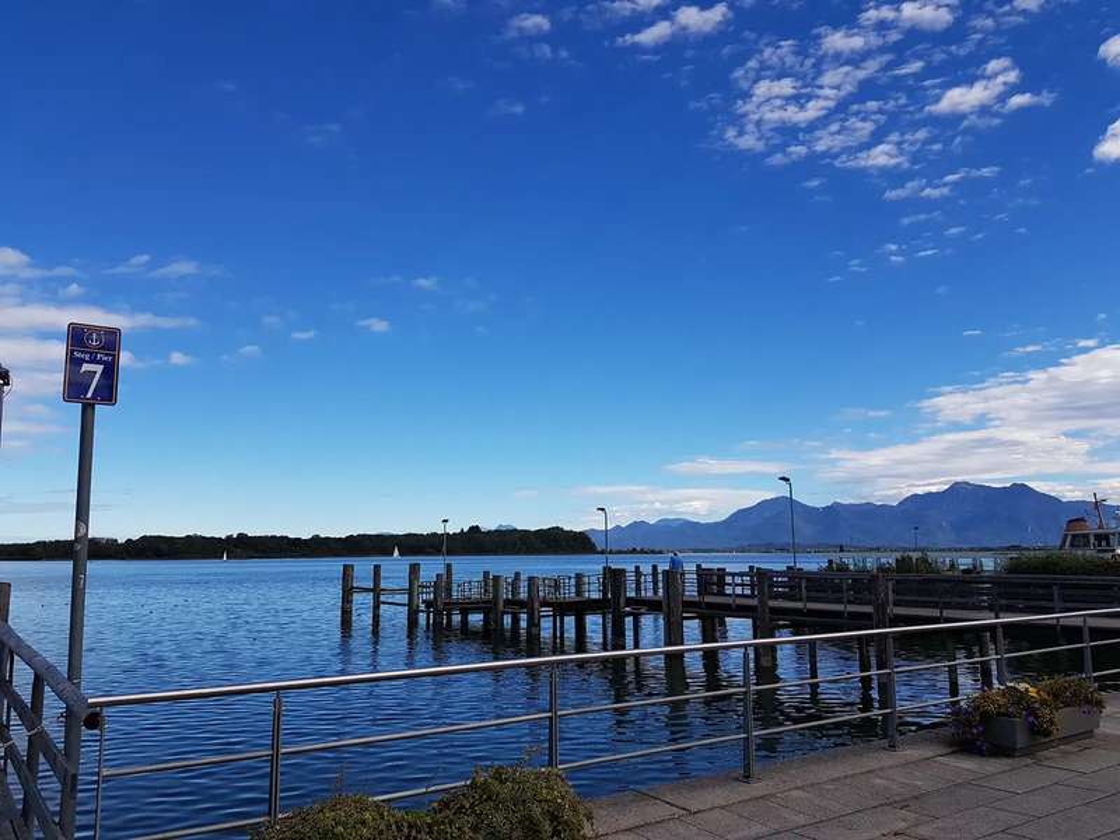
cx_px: 560
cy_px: 420
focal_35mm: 26
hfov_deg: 67.3
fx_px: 841
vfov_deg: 53.1
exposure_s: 1/2552
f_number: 1.7
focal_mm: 4.2
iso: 50
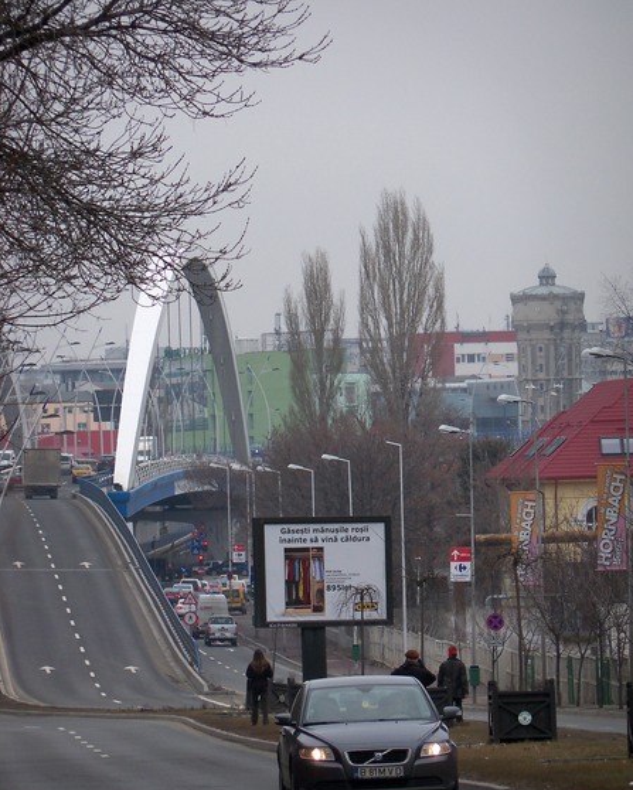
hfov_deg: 5.2
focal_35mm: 300
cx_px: 317
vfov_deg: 6.4
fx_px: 7020
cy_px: 391
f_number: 4.5
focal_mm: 50.6
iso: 80
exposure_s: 1/320
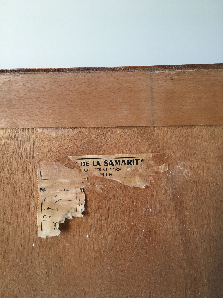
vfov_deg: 61.7
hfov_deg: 48.2
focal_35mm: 29
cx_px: 112
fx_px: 249
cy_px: 149
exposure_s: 1/33
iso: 40
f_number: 2.2
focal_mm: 4.15
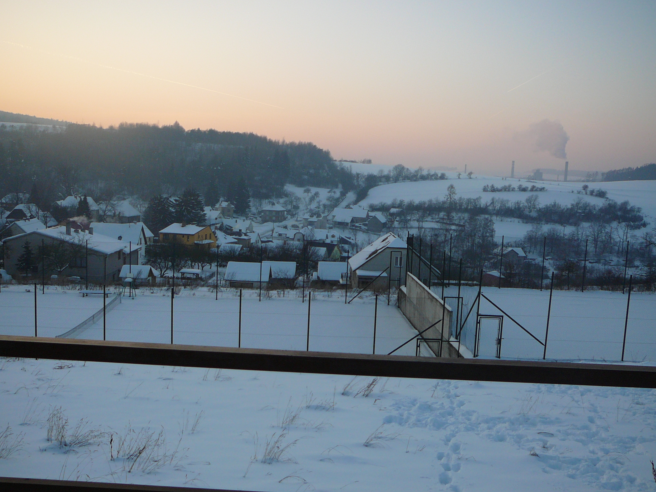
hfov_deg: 50.1
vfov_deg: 38.7
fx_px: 701
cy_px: 257
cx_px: 319
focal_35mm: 37
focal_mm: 5.2
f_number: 2.8
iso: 80
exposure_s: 1/400
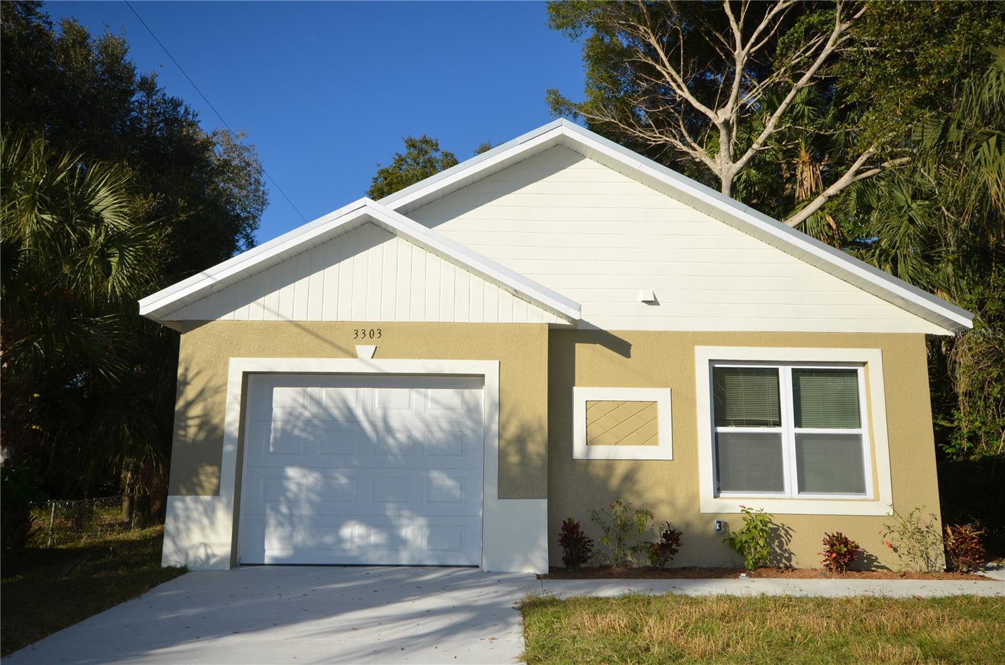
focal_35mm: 27
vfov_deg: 47.7
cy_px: 332
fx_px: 752
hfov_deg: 67.5
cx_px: 502
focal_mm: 18
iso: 100
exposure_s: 1/250
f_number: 9
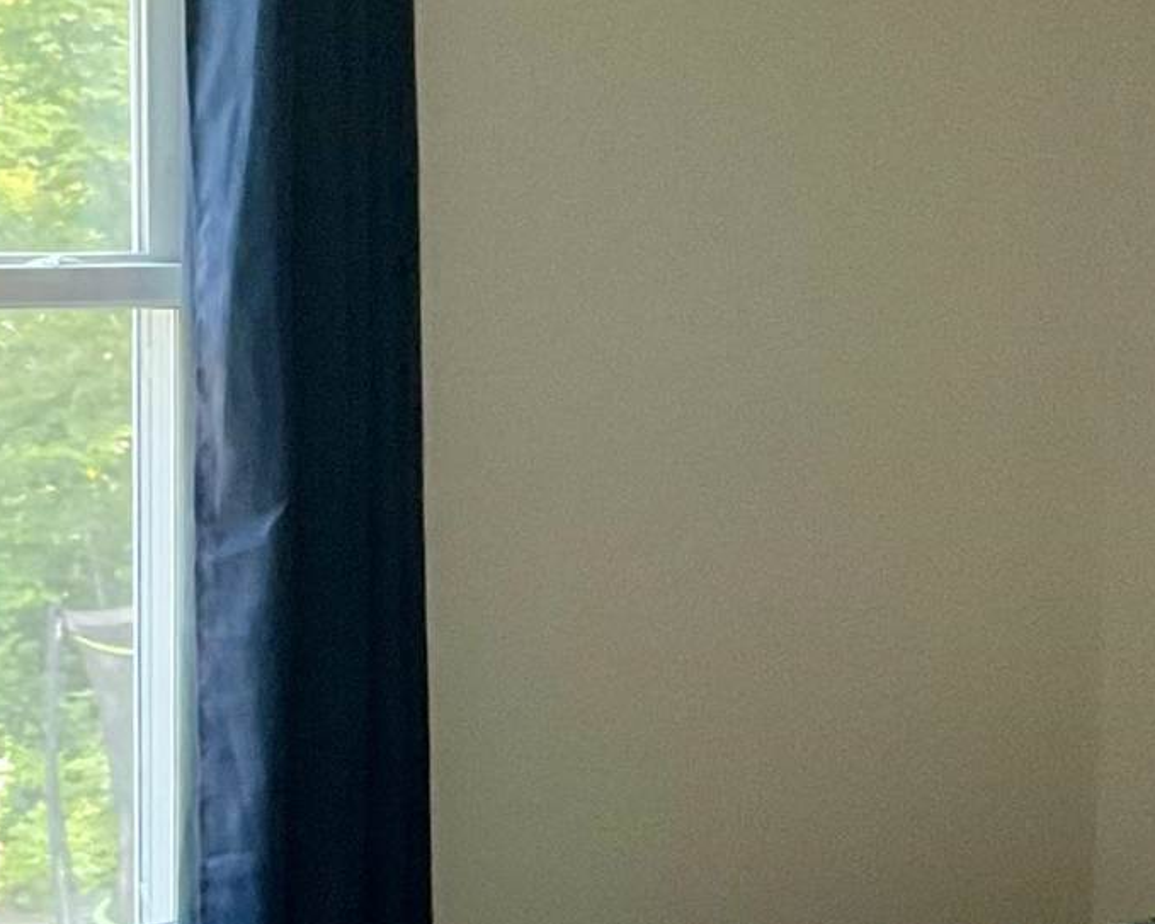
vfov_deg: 11.9
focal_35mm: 128
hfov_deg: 15.0
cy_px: 921
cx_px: 686
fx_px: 4375
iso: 125
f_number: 1.8
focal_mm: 3
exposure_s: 1/60
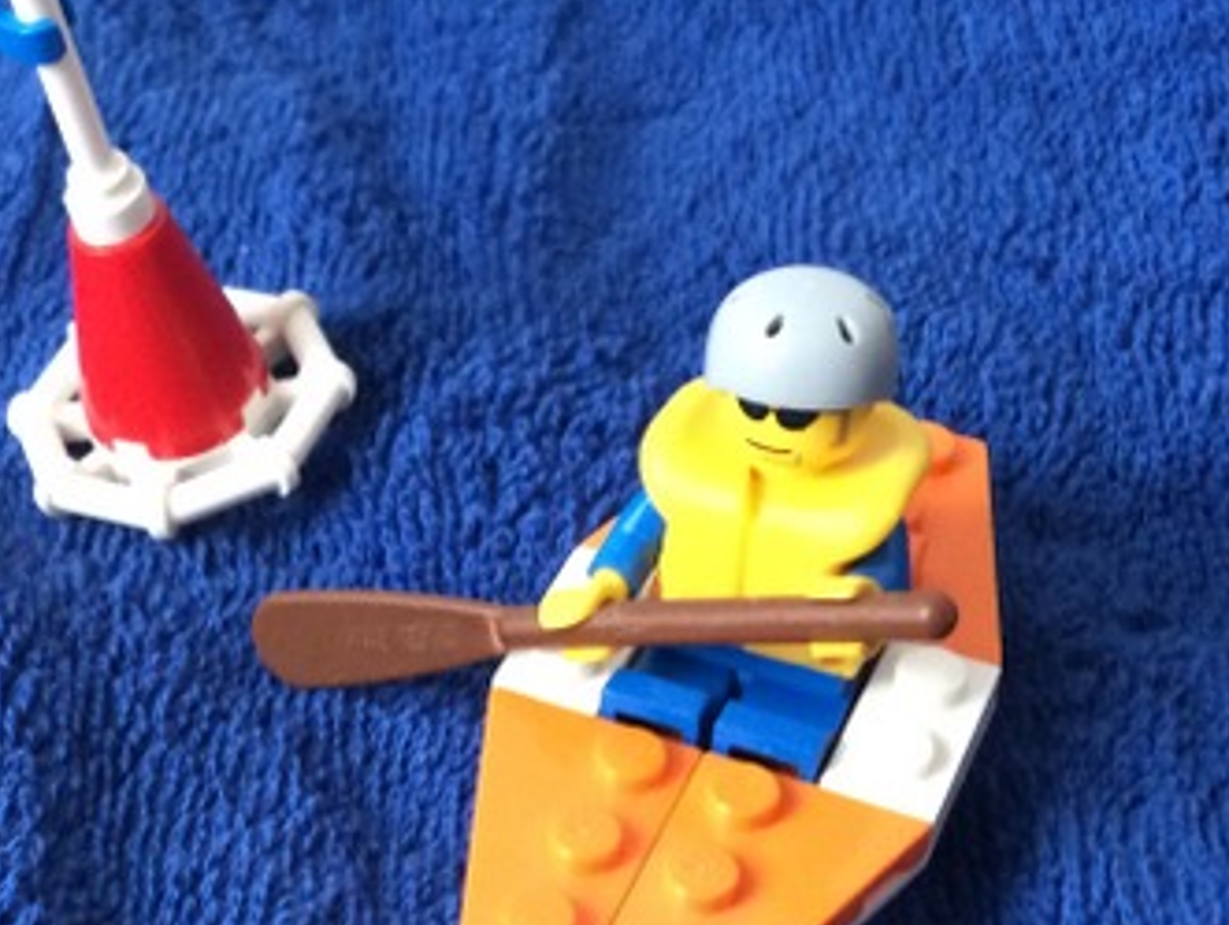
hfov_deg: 27.1
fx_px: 2488
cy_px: 650
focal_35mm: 70
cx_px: 201
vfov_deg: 20.9
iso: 320
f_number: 2.2
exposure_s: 1/33
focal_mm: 4.15
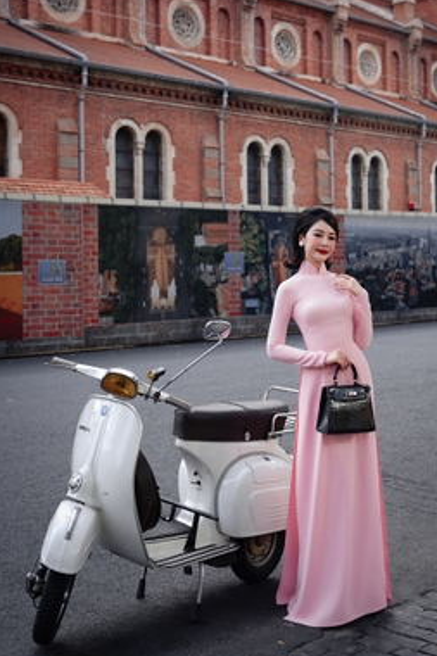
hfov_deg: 27.5
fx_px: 891
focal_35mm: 49
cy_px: 254
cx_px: 271
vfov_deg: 40.2
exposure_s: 1/160
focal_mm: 38.7
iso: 80
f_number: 3.2
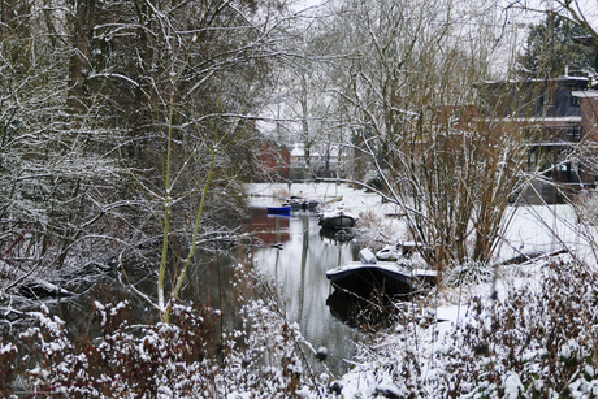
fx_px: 1545
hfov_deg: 21.9
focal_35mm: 93
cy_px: 200
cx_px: 299
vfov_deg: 14.7
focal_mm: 34.1
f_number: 4.1
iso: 125
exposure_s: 1/100
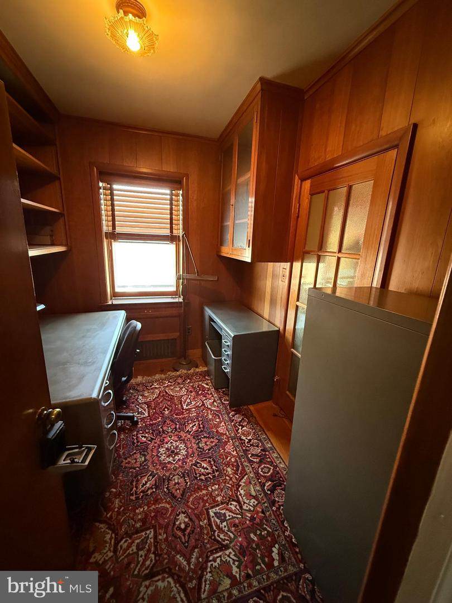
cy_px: 302
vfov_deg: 102.1
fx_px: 244
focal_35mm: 14
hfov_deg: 85.7
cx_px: 226
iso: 1000
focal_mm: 2.22
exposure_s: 1/40
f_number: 2.2
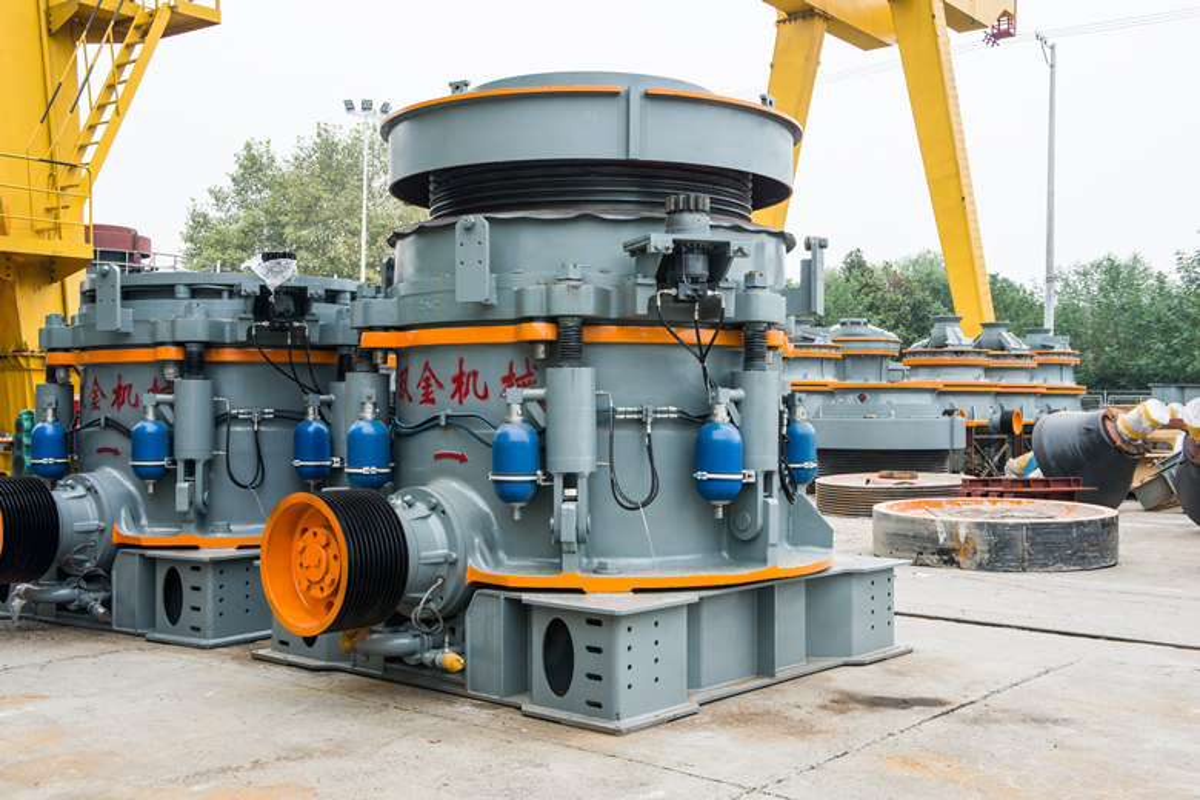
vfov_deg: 35.1
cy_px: 400
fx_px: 1267
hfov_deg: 50.7
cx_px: 600
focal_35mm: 38
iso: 400
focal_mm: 38
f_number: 7.1
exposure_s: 1/200
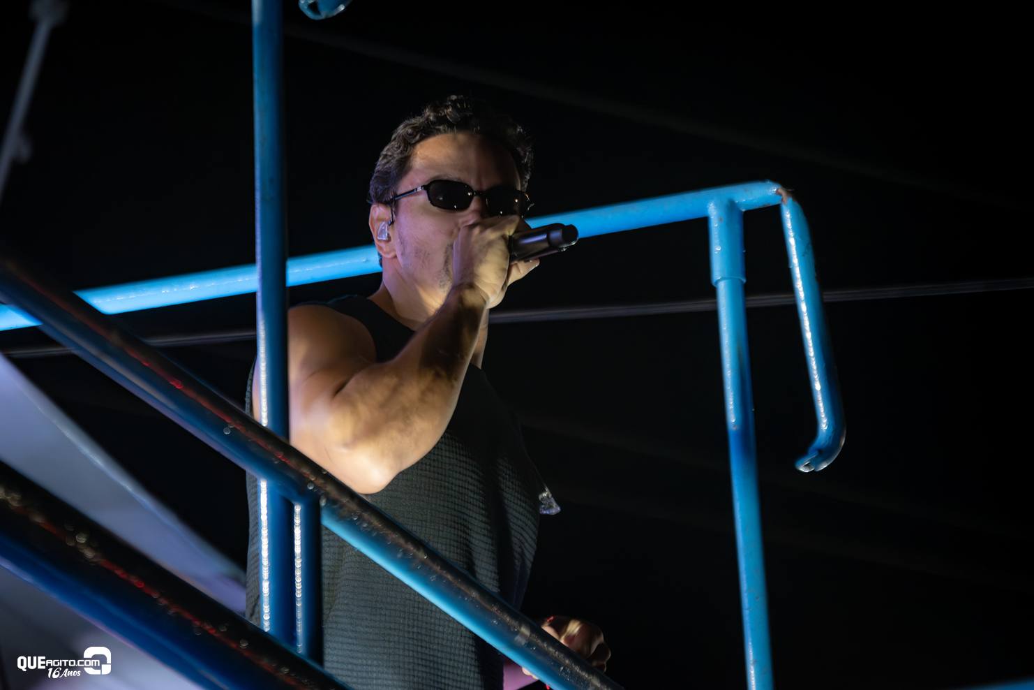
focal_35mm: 262
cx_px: 517
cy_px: 345
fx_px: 7539
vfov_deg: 5.2
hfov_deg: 7.8
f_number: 2.8
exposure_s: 1/500
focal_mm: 175
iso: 1600
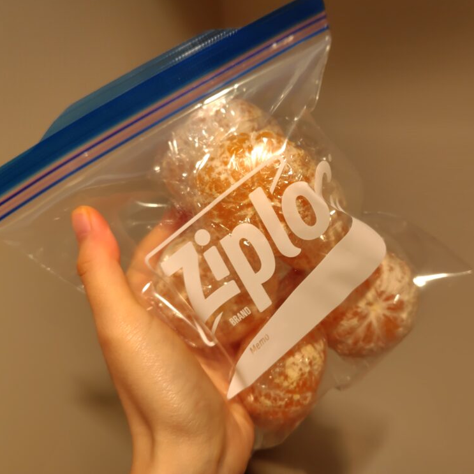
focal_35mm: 28
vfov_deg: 57.3
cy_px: 231
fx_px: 434
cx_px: 284
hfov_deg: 56.9
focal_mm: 5.6
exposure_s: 1/50
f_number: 1.9
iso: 371
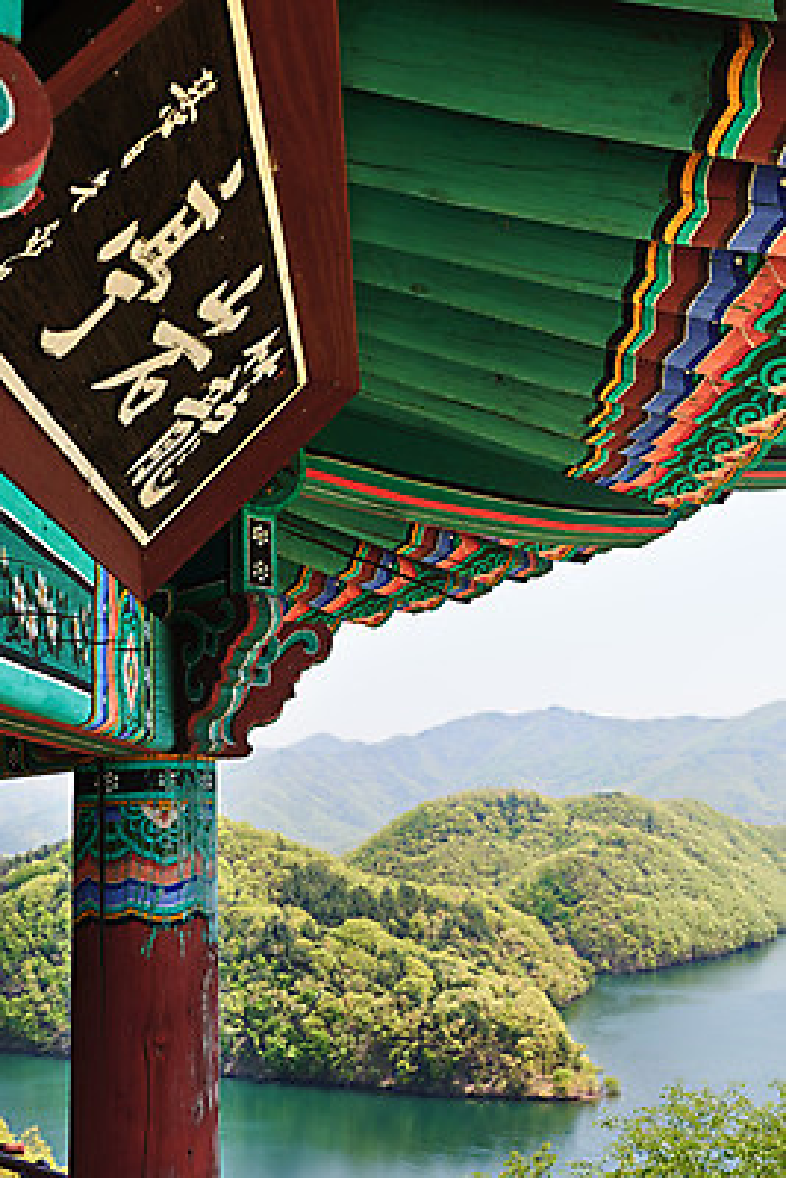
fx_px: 1178
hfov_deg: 36.9
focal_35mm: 36
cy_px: 589
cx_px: 393
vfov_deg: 53.1
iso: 100
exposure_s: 1/350
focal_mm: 24
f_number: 5.6
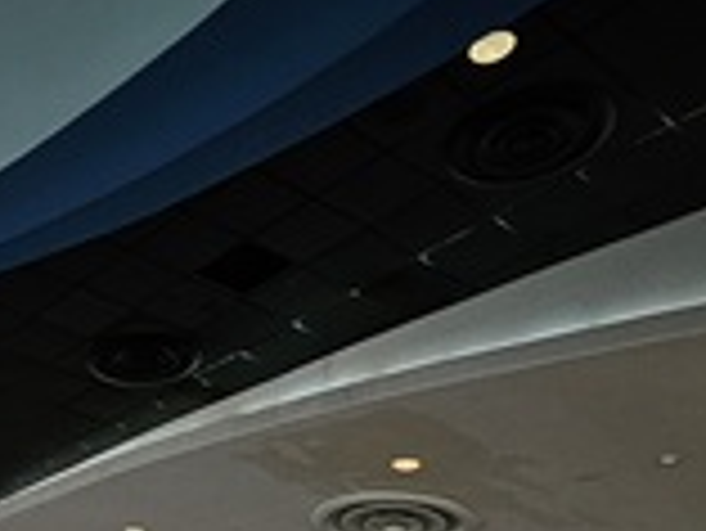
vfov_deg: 21.8
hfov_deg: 34.4
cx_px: 85
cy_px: 846
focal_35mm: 53
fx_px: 1082
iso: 50
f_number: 2.2
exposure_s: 1/60
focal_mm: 1.74
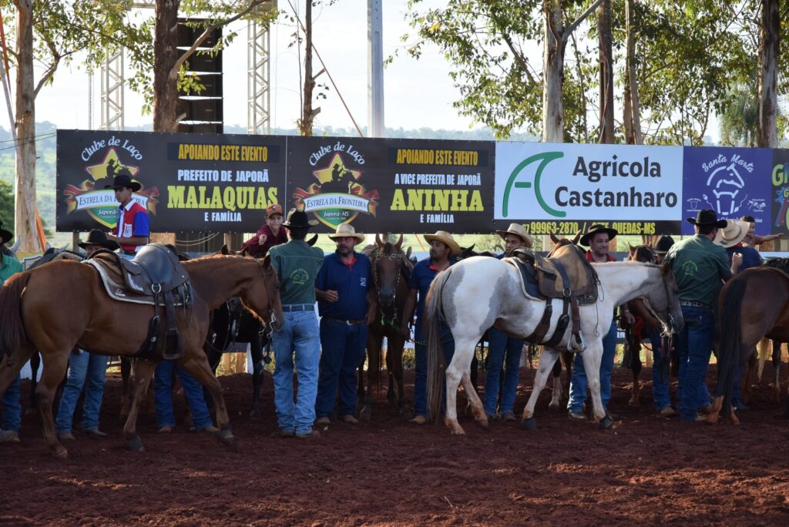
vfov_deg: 13.1
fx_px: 2302
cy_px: 264
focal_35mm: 105
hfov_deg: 19.4
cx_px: 394
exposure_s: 1/500
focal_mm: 70
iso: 400
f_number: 6.3
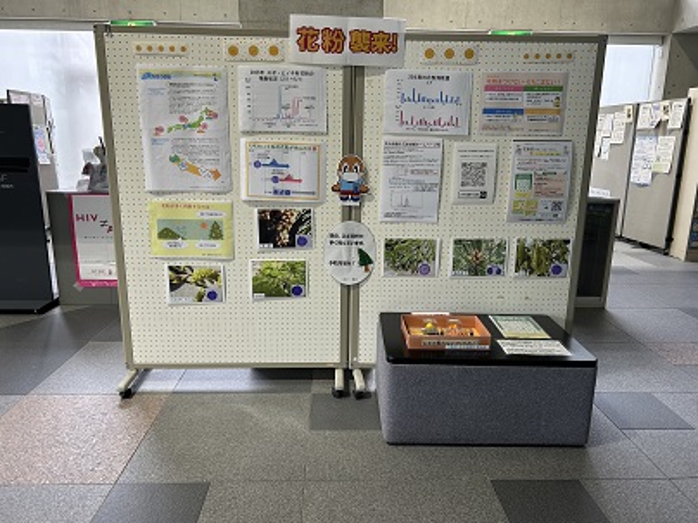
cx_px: 349
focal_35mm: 26
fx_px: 524
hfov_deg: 67.3
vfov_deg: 53.1
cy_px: 262
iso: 100
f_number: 1.5
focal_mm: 5.7
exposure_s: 1/60
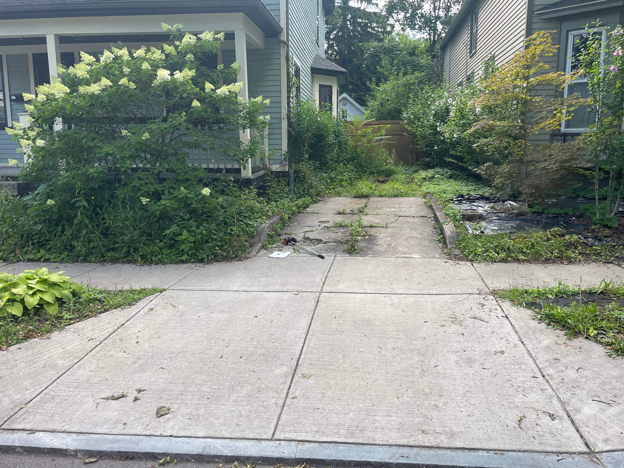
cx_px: 312
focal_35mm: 26
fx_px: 469
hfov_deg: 67.3
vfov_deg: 53.1
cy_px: 234
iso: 32
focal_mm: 4.2
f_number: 1.6
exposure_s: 1/477
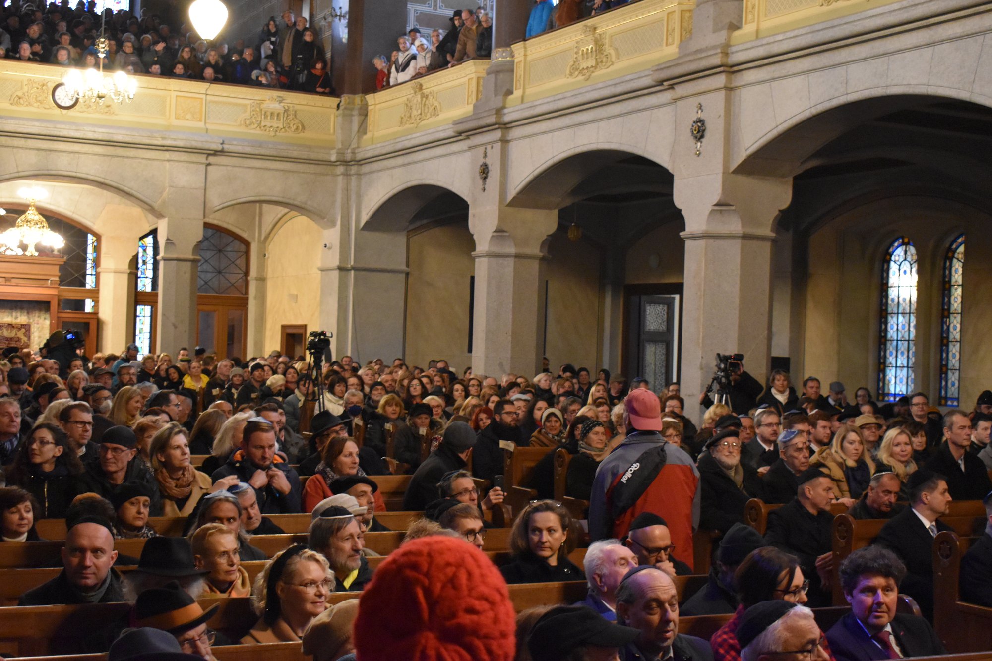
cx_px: 496
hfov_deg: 36.9
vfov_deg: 25.1
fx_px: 1488
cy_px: 330
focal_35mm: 54
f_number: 4.8
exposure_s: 1/60
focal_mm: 36
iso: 4500
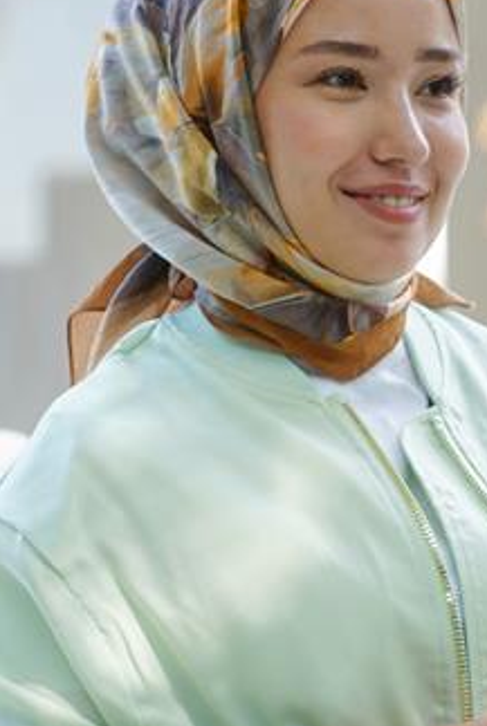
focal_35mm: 186
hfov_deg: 7.4
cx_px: 310
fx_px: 3762
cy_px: 278
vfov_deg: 11.0
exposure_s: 1/125
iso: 500
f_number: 5
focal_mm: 130
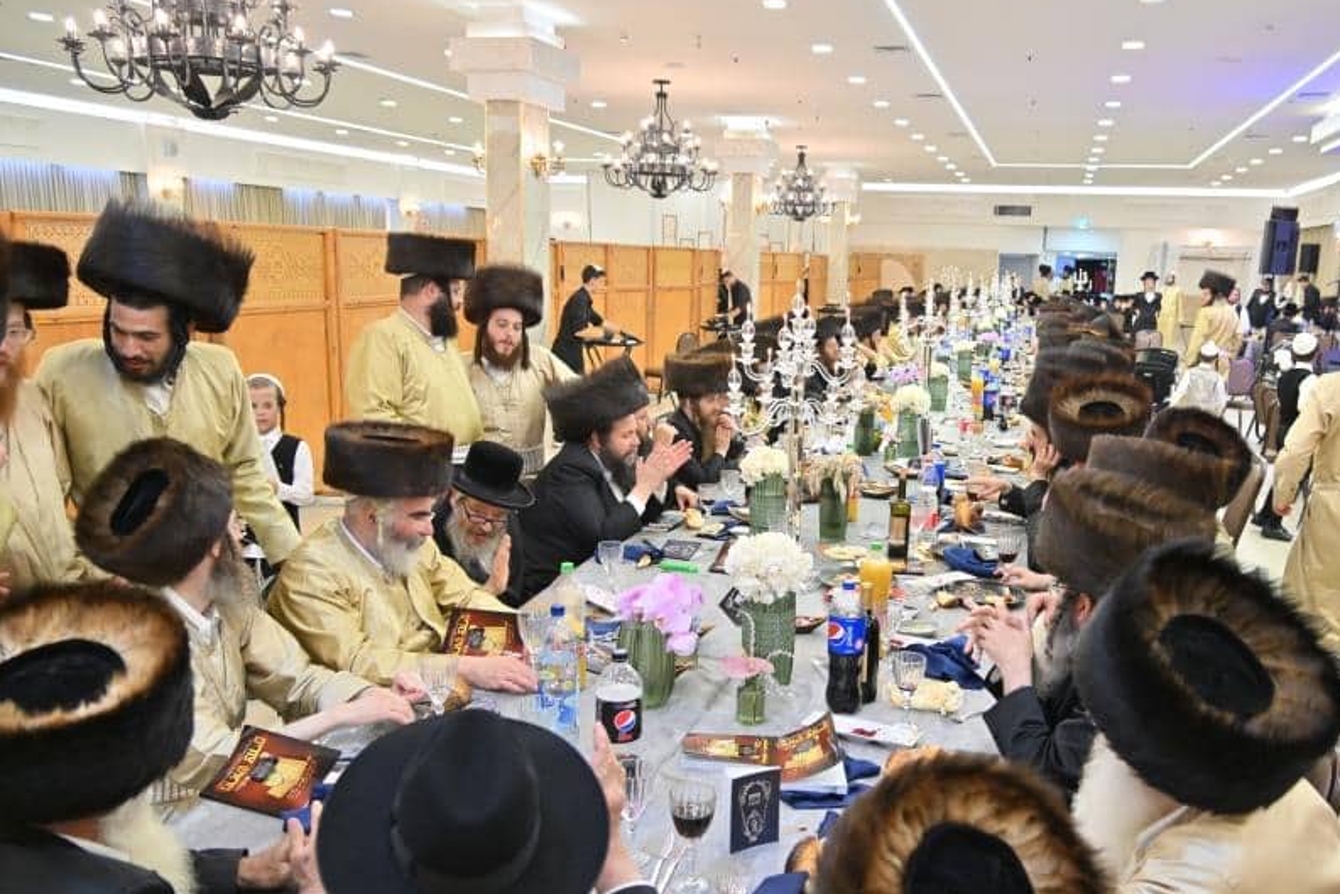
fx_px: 1154
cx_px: 782
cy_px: 477
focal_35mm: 31
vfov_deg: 42.3
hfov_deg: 59.9
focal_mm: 24
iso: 800
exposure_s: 1/160
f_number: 4
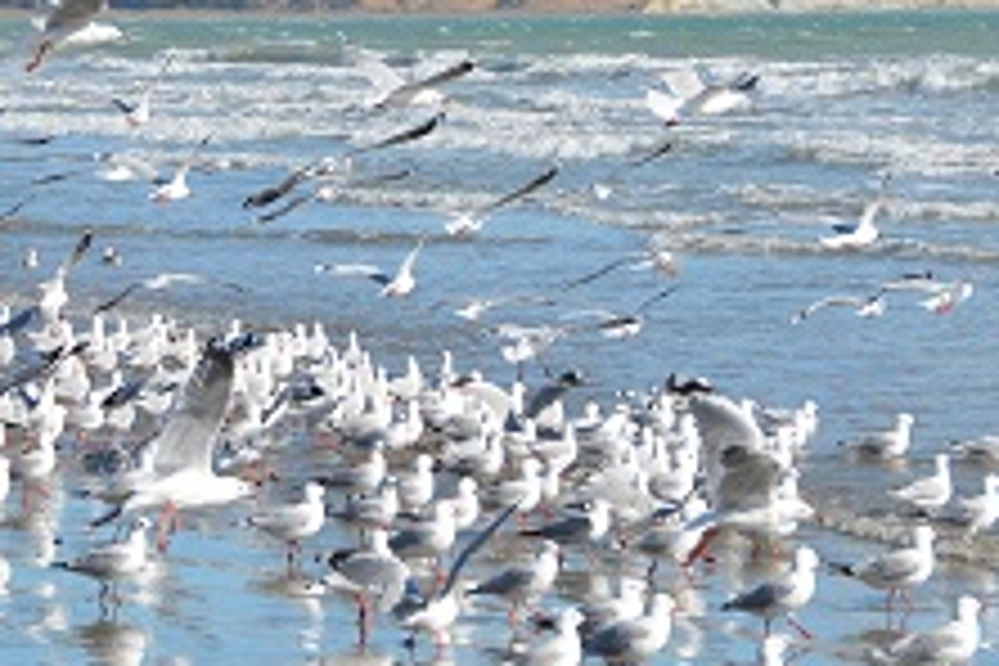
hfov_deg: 9.8
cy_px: 308
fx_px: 5799
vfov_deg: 6.6
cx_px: 472
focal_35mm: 209
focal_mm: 62
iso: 400
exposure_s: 1/1600
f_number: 7.1
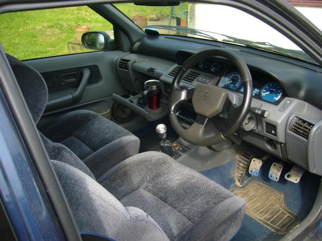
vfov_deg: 40.7
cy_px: 120
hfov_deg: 52.6
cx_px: 161
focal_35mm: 35
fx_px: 326
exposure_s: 1/320
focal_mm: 5.8
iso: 100
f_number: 2.8
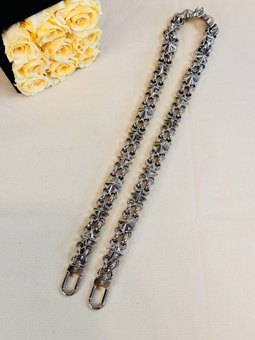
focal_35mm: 48
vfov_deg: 39.7
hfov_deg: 30.3
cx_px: 128
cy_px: 170
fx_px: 471
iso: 125
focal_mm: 6.76
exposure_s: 1/50
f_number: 1.78
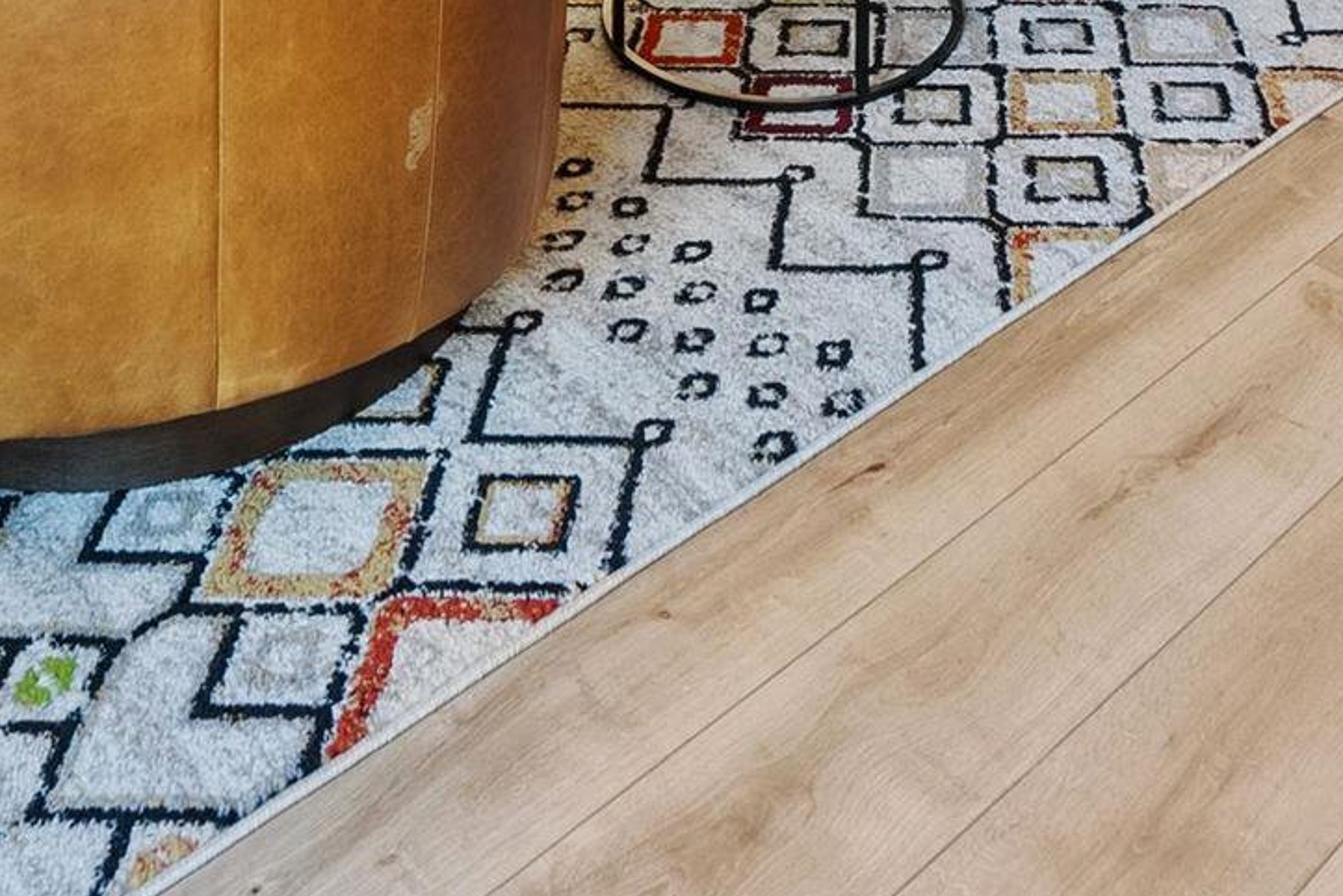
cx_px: 830
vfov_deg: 17.2
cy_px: -994
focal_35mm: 51
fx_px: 1902
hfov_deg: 38.7
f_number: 6.3
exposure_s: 1.6
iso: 125
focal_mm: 12
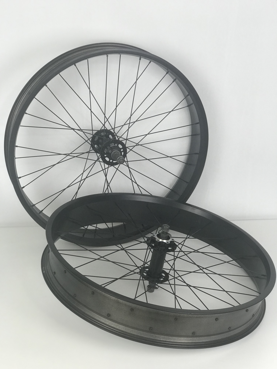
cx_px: 138
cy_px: 184
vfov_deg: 33.8
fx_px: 608
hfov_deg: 25.7
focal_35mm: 57
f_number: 2.8
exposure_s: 1/50
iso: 32
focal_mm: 6.6
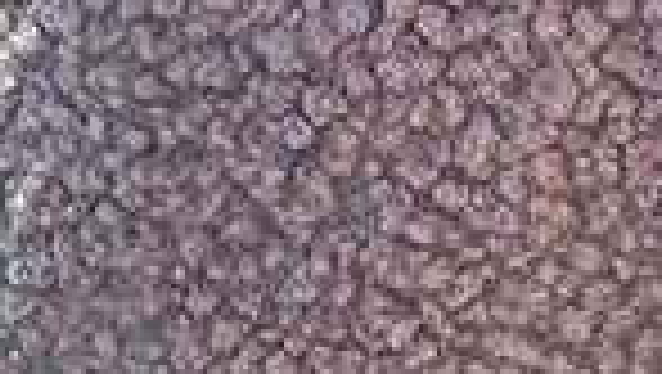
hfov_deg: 10.8
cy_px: -153
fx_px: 3391
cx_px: 946
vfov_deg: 6.2
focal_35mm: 193
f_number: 1.8
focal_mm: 5.4
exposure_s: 1/659
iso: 40
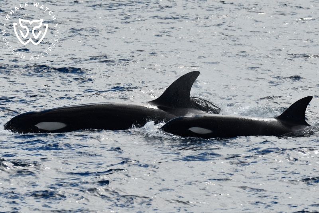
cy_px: 106
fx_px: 3721
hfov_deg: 4.9
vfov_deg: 3.3
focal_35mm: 420
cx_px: 160
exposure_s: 1/2000
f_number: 8
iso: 280
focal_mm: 280
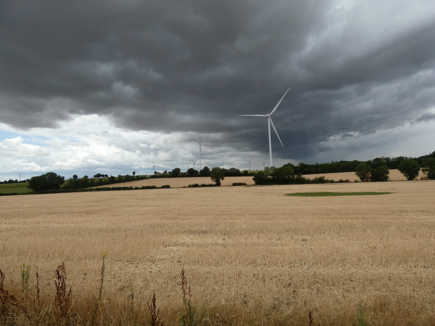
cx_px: 218
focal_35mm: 20
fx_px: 251
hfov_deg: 81.7
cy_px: 163
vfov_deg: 66.0
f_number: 2.8
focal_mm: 3.6
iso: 80
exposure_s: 1/1600
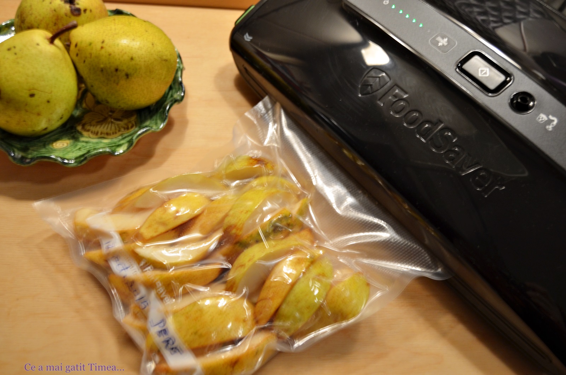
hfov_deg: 49.6
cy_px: 188
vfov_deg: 34.1
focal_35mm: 39
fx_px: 612
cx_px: 283
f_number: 5.6
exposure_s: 1/4
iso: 400
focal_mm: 26
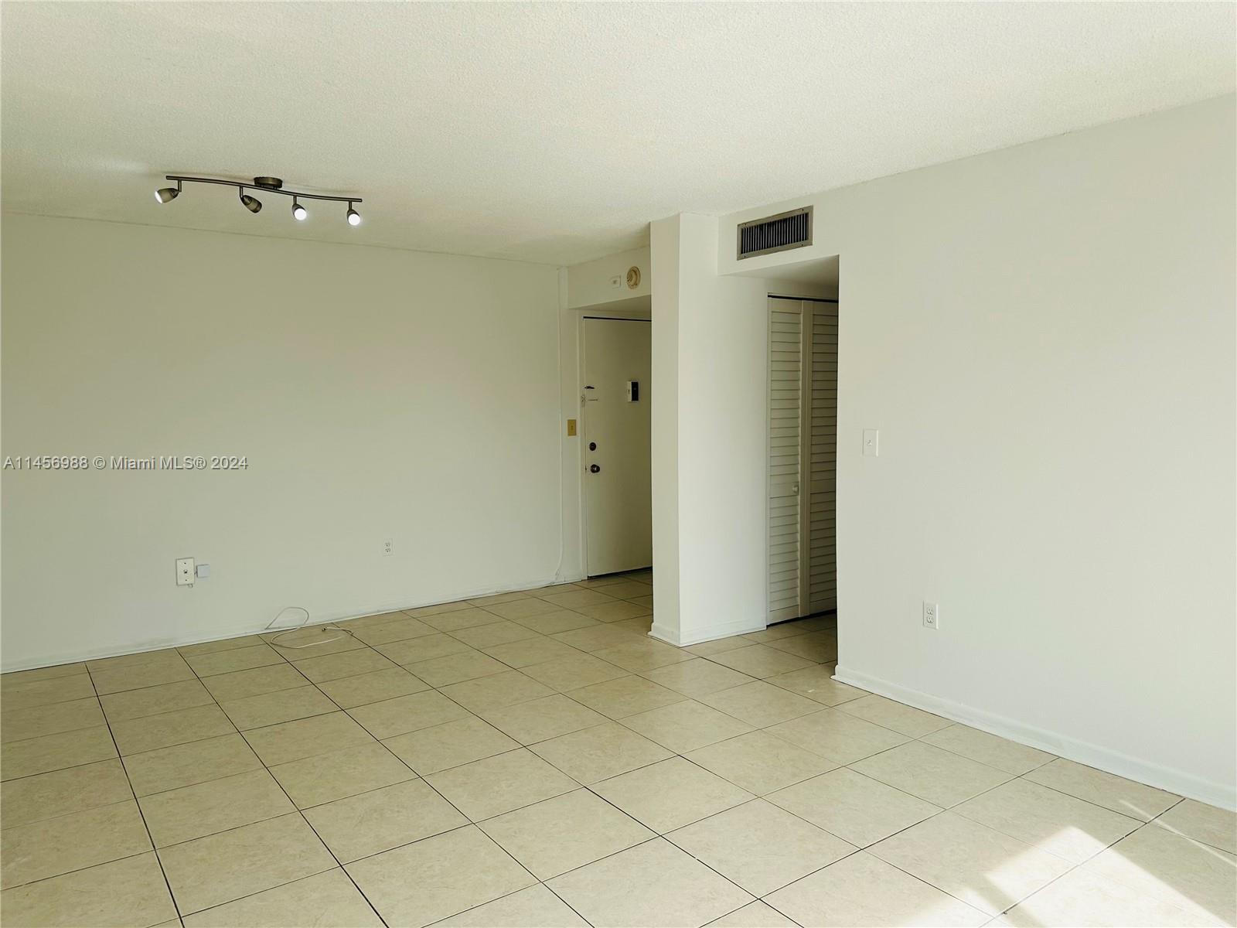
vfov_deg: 56.8
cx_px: 618
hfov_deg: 71.6
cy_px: 464
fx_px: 858
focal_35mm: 24
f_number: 1.78
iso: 80
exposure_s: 1/1453
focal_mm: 6.86
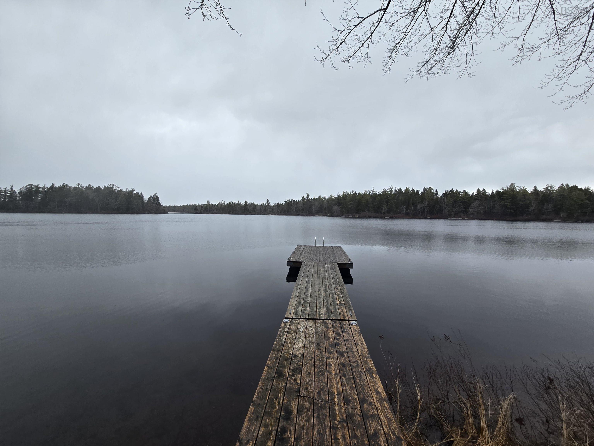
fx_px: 223
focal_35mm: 13
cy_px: 223
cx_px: 297
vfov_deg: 89.9
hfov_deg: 106.2
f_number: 2.2
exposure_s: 1/480
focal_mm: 2.2
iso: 50
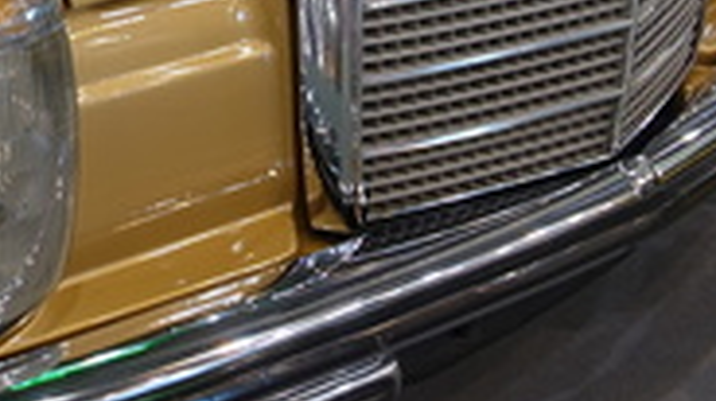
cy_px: -82
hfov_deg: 24.3
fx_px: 1555
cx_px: -58
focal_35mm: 82
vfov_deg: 14.2
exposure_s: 1/30
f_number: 2.2
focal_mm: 8.8
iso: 125
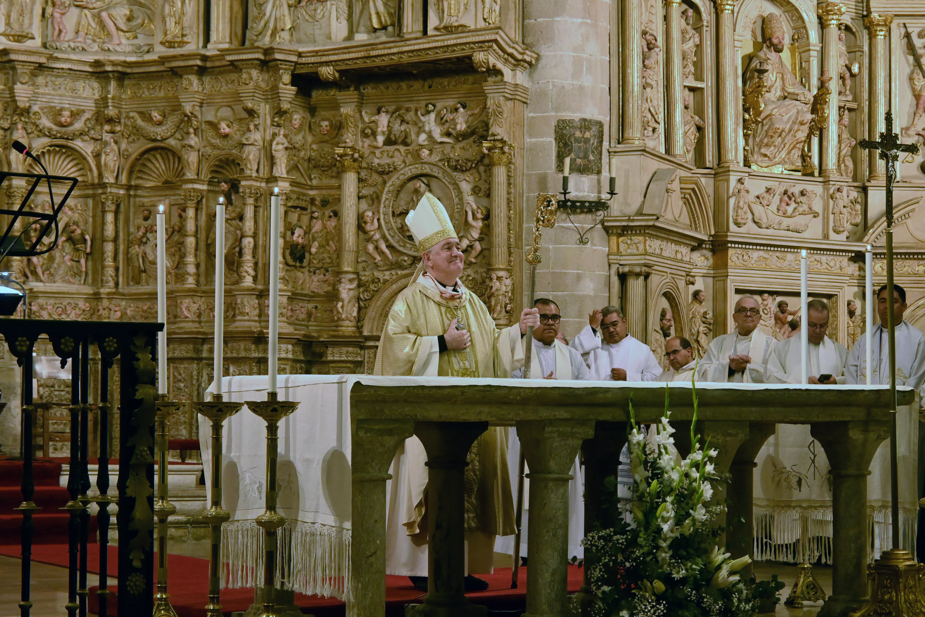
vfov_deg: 18.2
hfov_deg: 27.0
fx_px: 1927
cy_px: 308
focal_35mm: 75
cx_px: 462
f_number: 6.3
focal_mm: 50
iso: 3200
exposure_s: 1/50
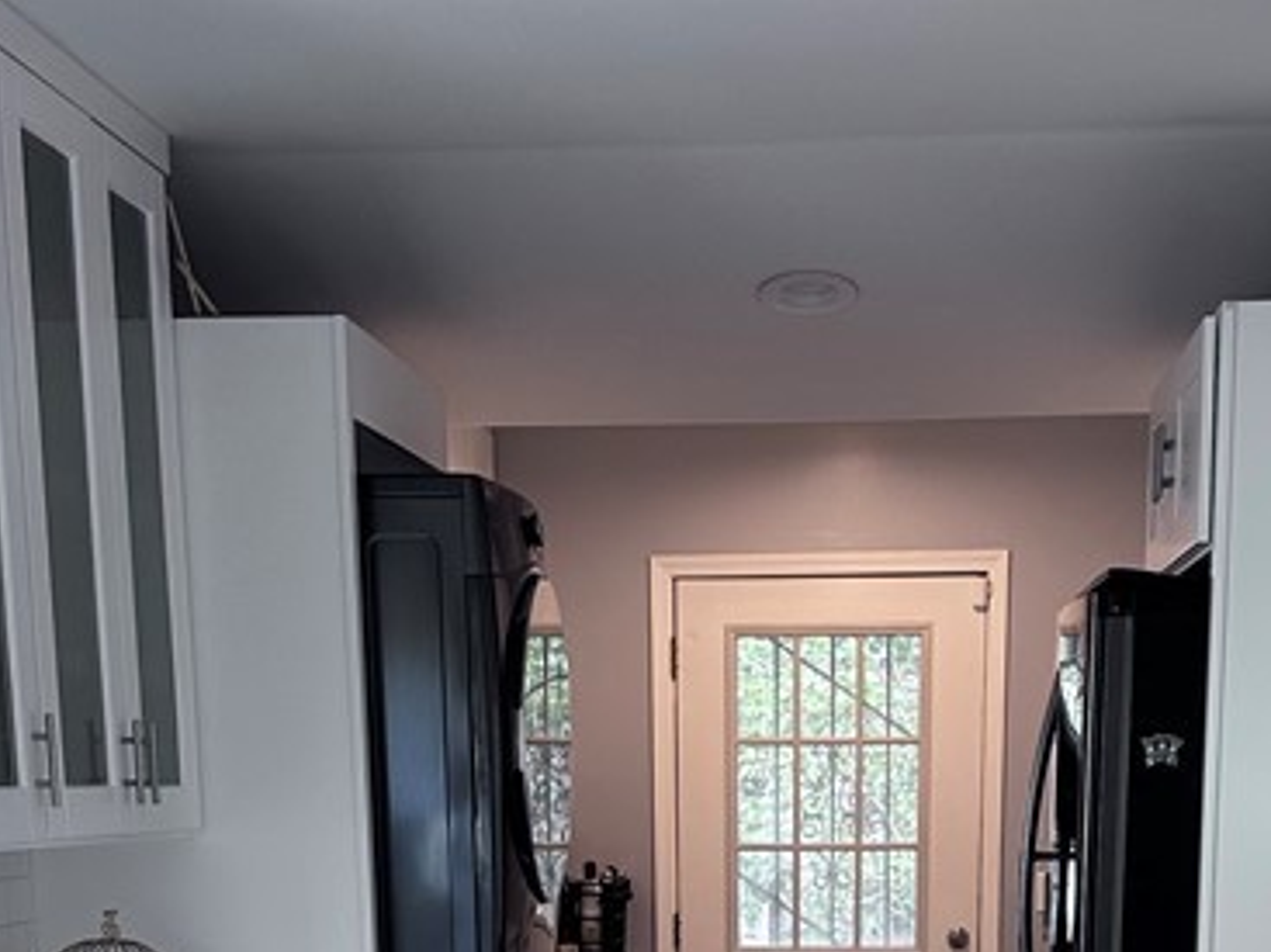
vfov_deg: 19.8
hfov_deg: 28.9
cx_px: 748
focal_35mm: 67
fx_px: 2459
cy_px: 1298
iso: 125
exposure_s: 1/60
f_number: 1.78
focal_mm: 6.86
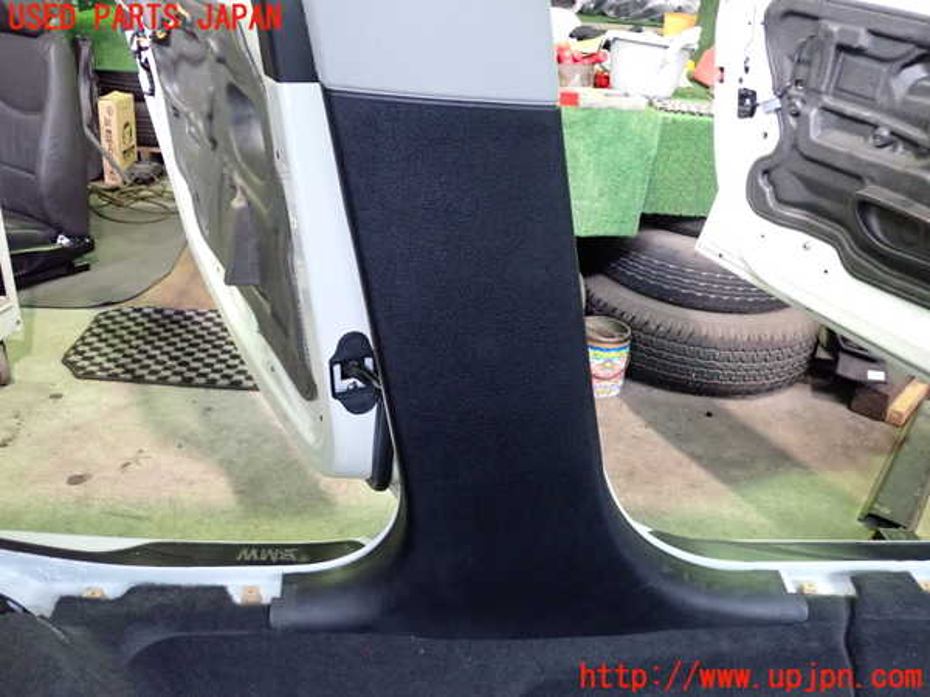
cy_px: 348
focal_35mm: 30
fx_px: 806
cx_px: 465
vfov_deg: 46.8
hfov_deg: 60.0
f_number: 2.3
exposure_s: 1/25
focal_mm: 5.4
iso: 800
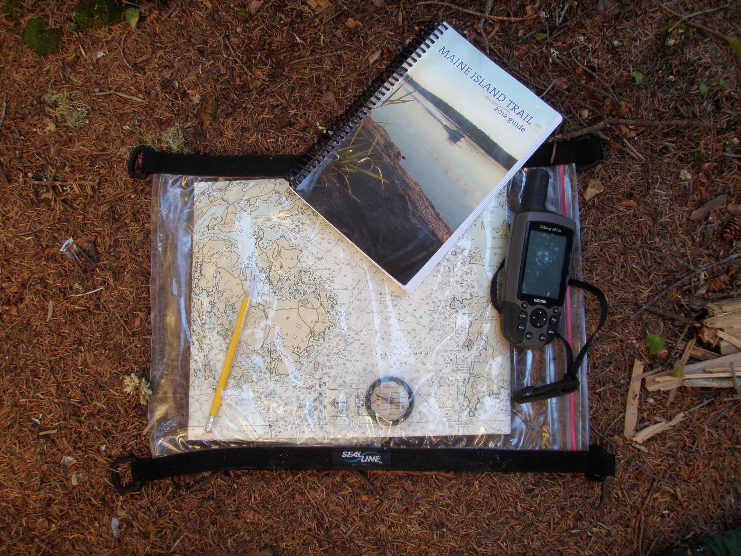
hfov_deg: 49.0
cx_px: 370
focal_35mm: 38
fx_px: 813
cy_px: 278
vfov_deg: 37.7
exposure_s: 1/50
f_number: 3.5
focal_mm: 6.7
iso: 80
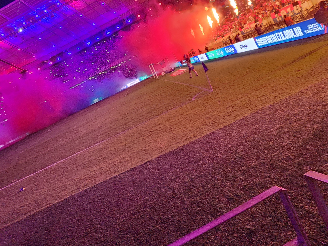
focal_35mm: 26
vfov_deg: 52.4
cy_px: 89
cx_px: 129
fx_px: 246
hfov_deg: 66.6
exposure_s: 1/30
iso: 640
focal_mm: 2.2
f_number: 2.2
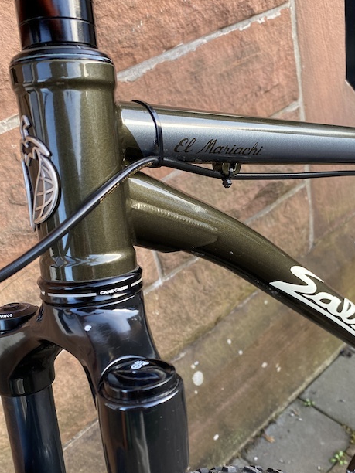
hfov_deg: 41.7
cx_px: 205
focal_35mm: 34
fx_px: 465
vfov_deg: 53.4
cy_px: 291
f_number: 1.8
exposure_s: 1/121
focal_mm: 4.25
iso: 100
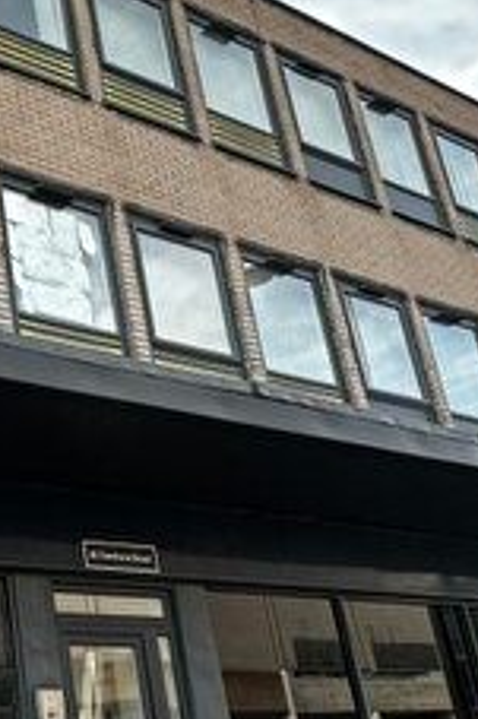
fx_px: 898
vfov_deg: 42.9
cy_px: 496
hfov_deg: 25.7
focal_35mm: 45
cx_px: -139
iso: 40
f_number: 2.2
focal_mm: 2.22
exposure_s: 1/193
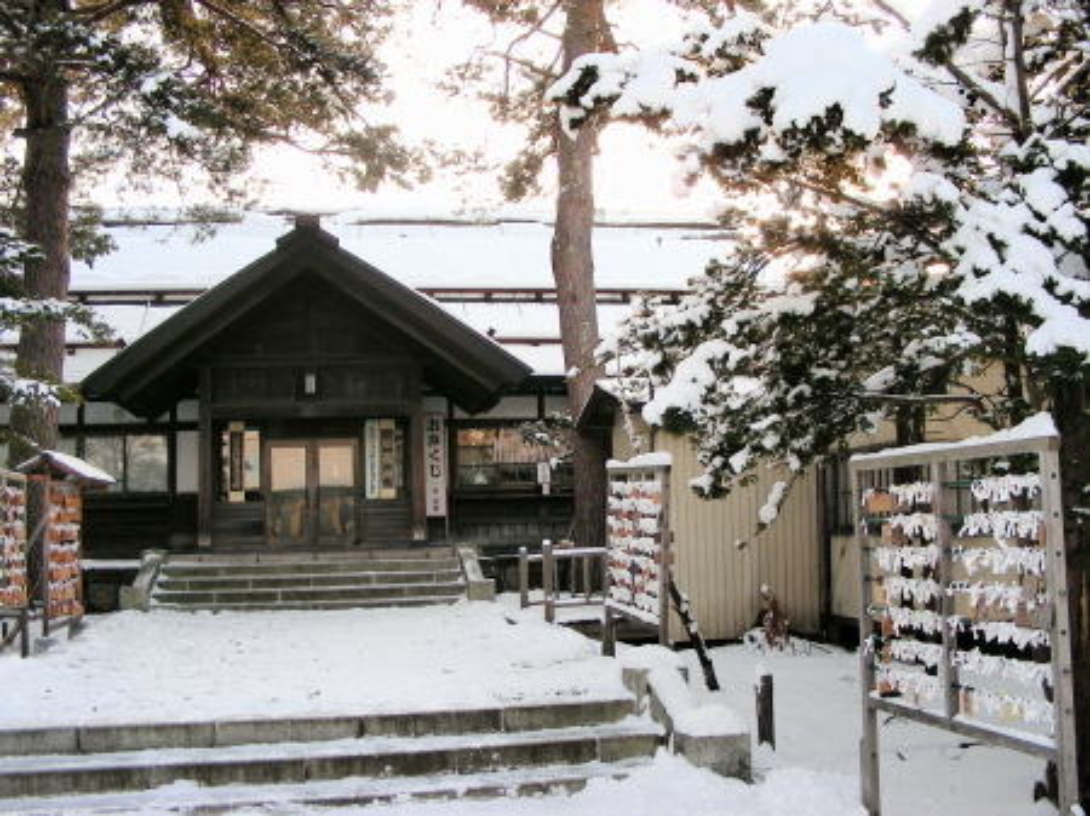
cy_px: 408
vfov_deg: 37.7
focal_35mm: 38
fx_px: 1196
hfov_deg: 49.0
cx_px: 545
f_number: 3.5
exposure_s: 1/74.7
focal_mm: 6.3
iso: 50
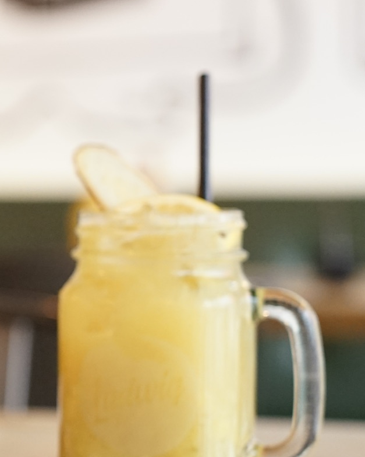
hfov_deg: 9.9
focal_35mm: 149
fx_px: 2012
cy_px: 286
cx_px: -265
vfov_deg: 12.9
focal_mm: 54
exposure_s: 1/250
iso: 2500
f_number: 2.8
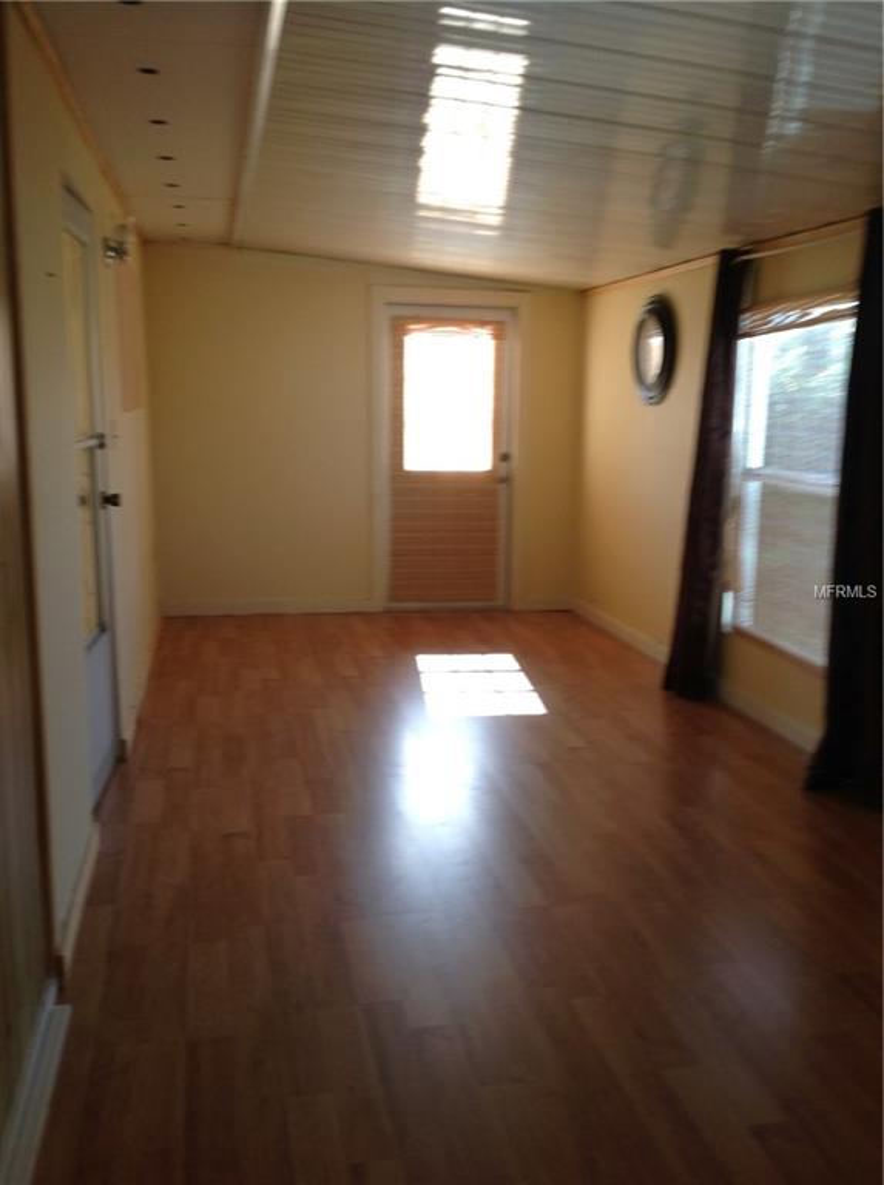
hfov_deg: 40.6
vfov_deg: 52.7
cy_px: 592
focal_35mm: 35
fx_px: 1196
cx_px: 442
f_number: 2.4
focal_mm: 4.28
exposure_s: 1/30
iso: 50
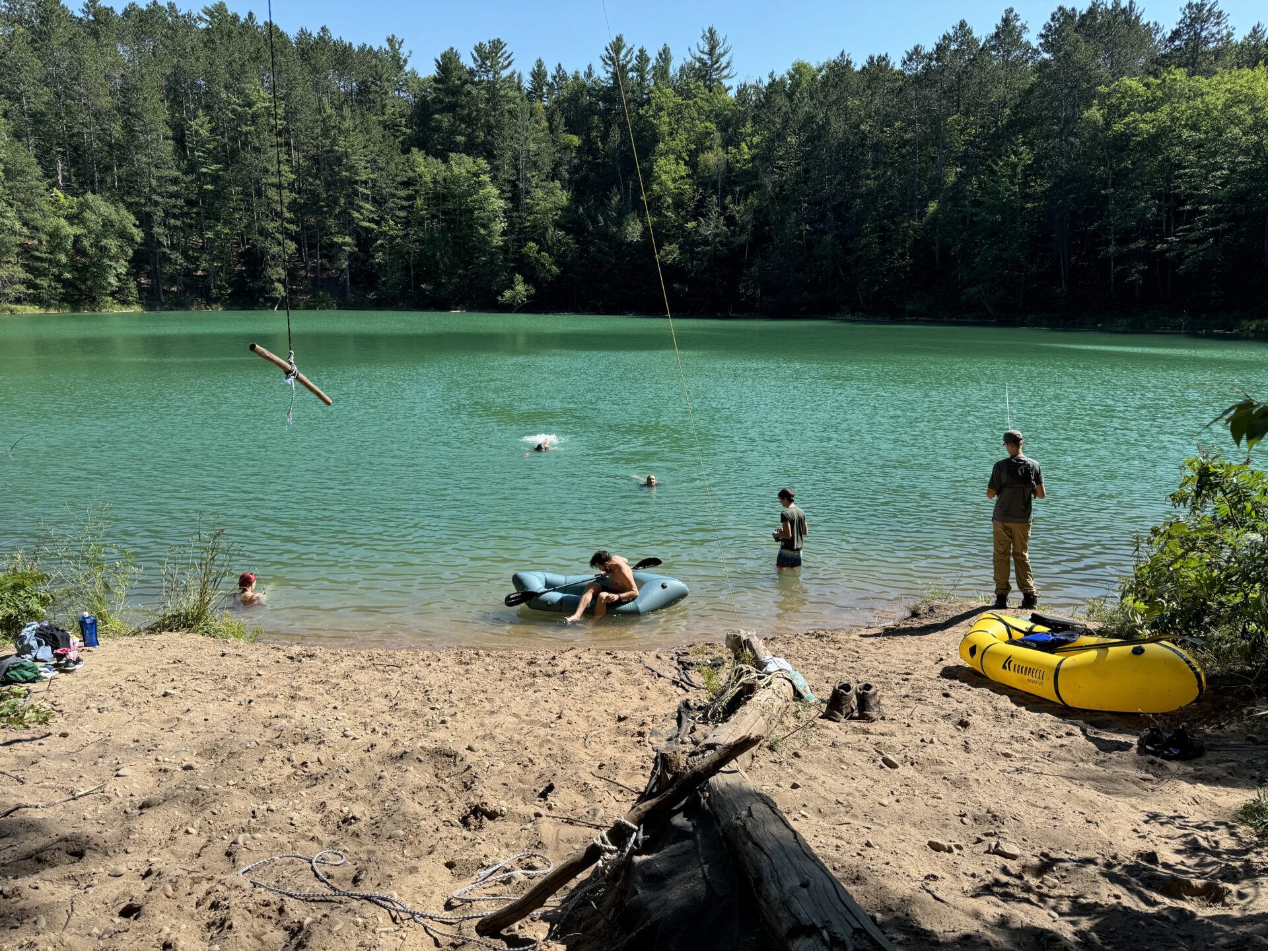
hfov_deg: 71.6
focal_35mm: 24
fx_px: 879
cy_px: 476
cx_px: 634
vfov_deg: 56.8
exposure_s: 1/2710
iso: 80
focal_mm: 6.76
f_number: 1.78
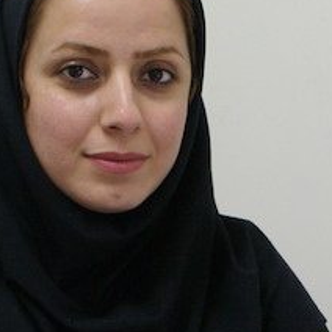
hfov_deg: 13.6
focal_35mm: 128
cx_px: 272
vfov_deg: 13.5
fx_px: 1389
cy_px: 309
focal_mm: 22
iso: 400
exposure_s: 1/25
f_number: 4
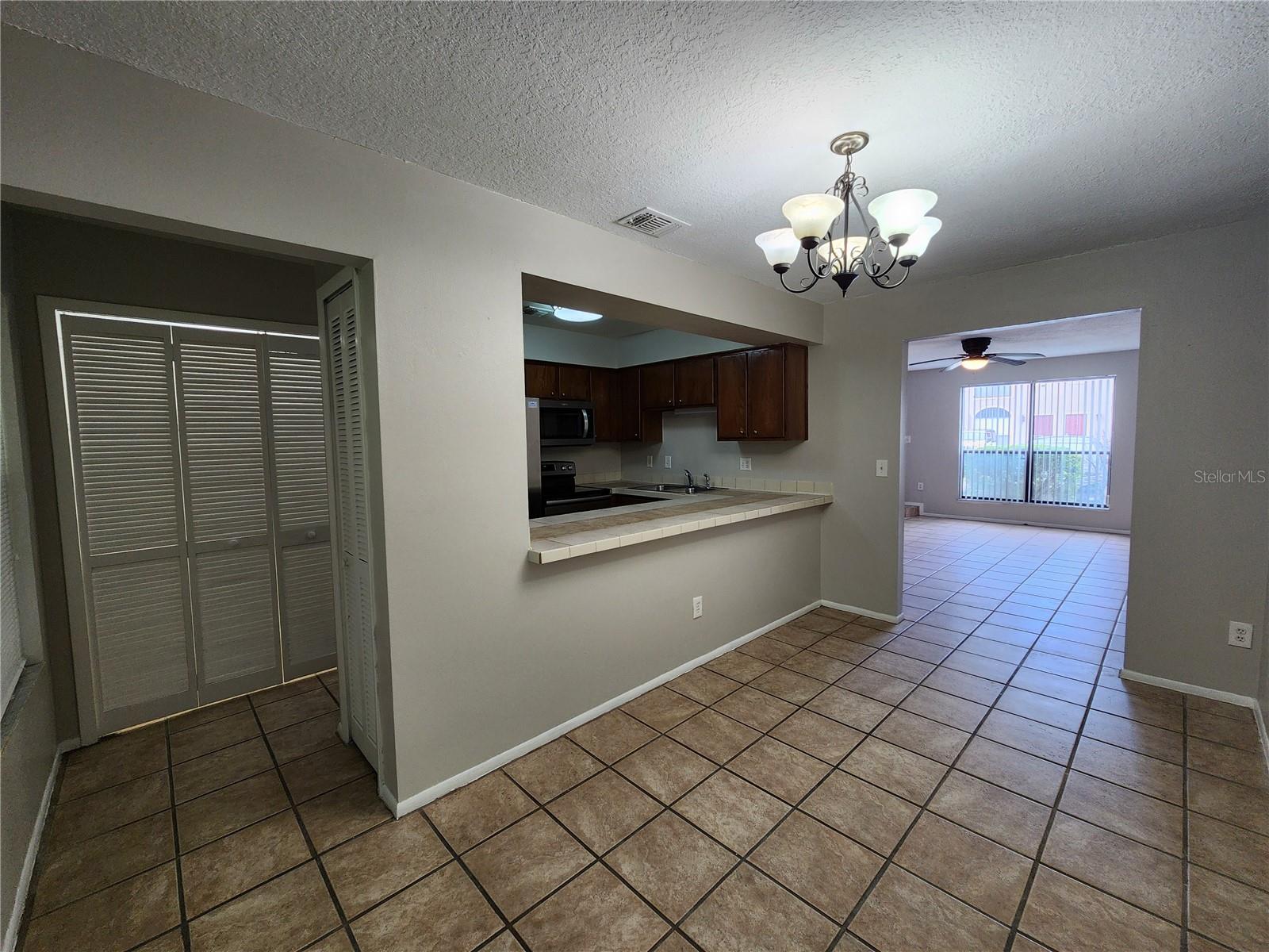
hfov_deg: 106.2
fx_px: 477
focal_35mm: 13
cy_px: 476
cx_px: 634
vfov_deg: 89.9
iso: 100
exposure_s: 1/60
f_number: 2.2
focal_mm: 2.2
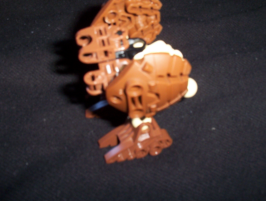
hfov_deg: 41.1
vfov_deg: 31.6
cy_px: 94
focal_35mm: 46
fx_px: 354
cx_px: 134
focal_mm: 6
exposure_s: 1/30
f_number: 4.5
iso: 140
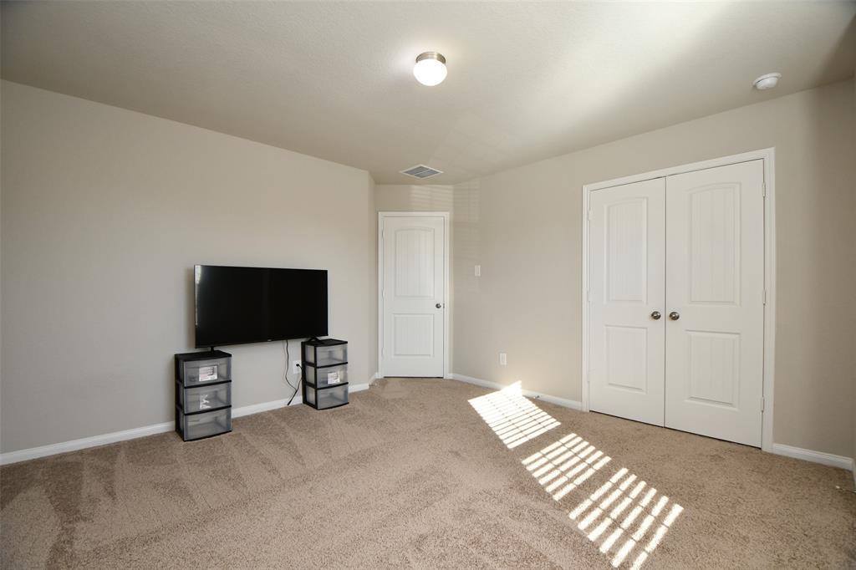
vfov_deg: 77.3
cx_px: 428
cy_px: 285
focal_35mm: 15
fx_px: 357
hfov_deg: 100.4
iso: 200
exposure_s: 1/80
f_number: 4.5
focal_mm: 10
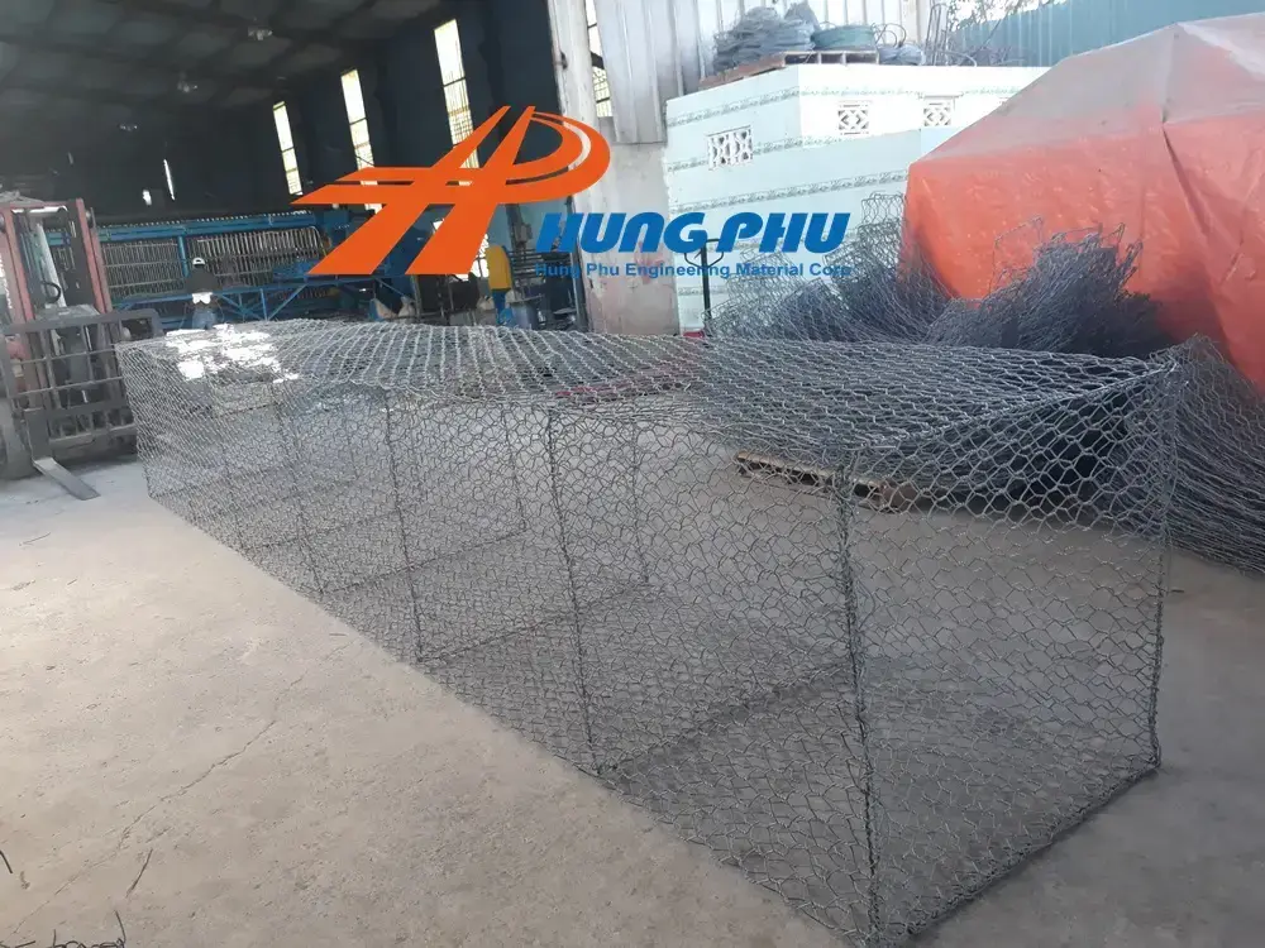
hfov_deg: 65.3
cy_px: 474
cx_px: 632
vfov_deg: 51.4
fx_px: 987
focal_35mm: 27
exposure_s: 1/33
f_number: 1.9
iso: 64
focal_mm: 3.6
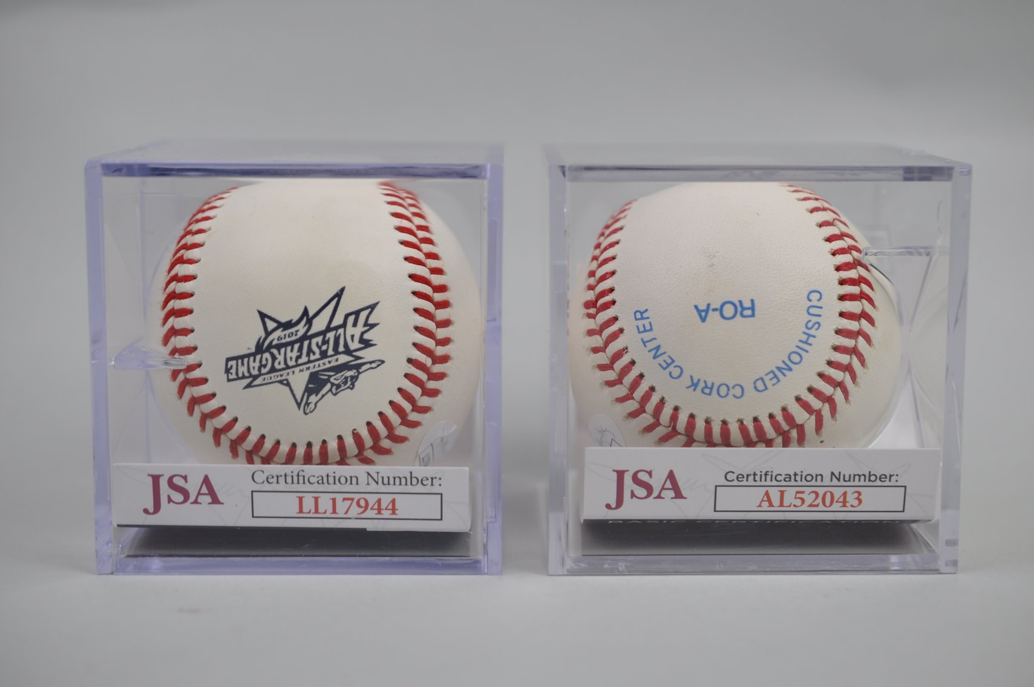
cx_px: 517
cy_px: 344
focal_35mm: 60
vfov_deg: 22.6
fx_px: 1721
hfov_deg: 33.4
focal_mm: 40
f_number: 4.5
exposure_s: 1/80
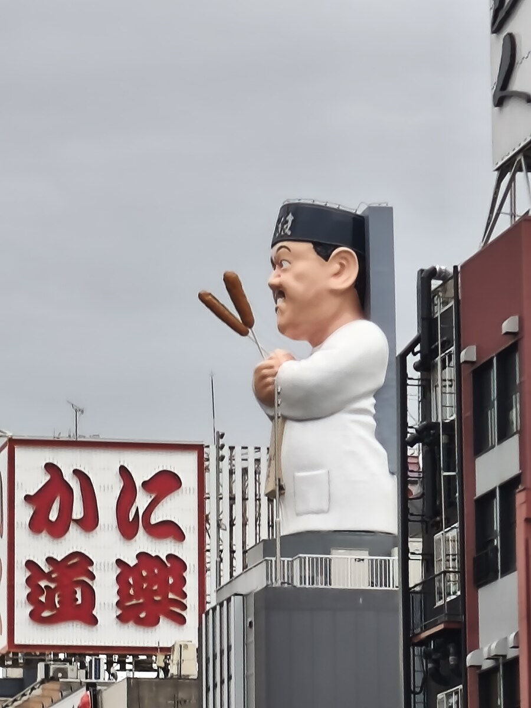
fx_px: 4275
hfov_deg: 7.1
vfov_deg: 9.5
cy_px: 354
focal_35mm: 209
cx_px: 266
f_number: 1.65
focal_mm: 6.18
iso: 50
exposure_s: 1/100
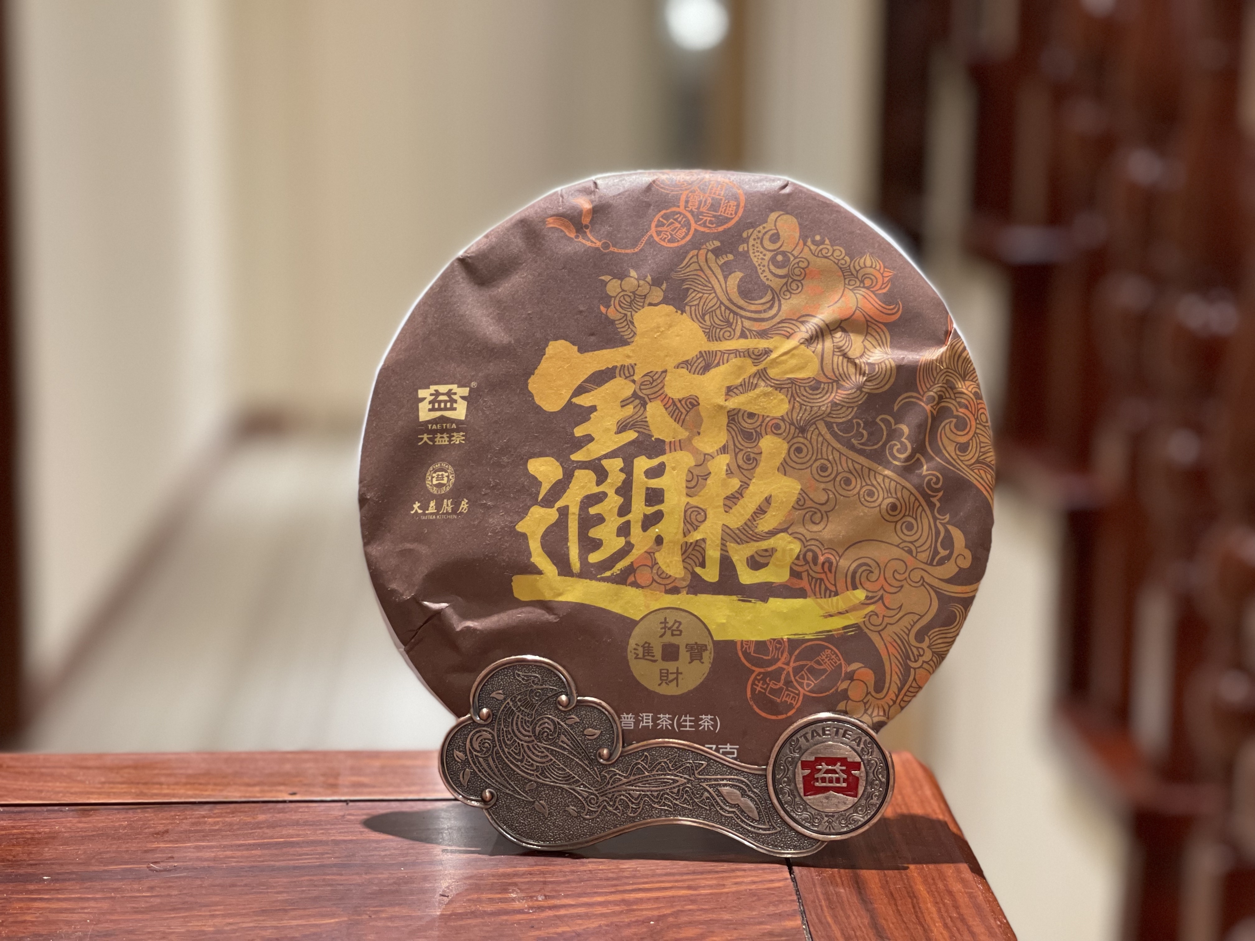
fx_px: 2320
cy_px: 470
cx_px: 628
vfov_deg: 22.9
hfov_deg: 30.3
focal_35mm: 64
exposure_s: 1/33
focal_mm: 7.5
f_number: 2.2
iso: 200
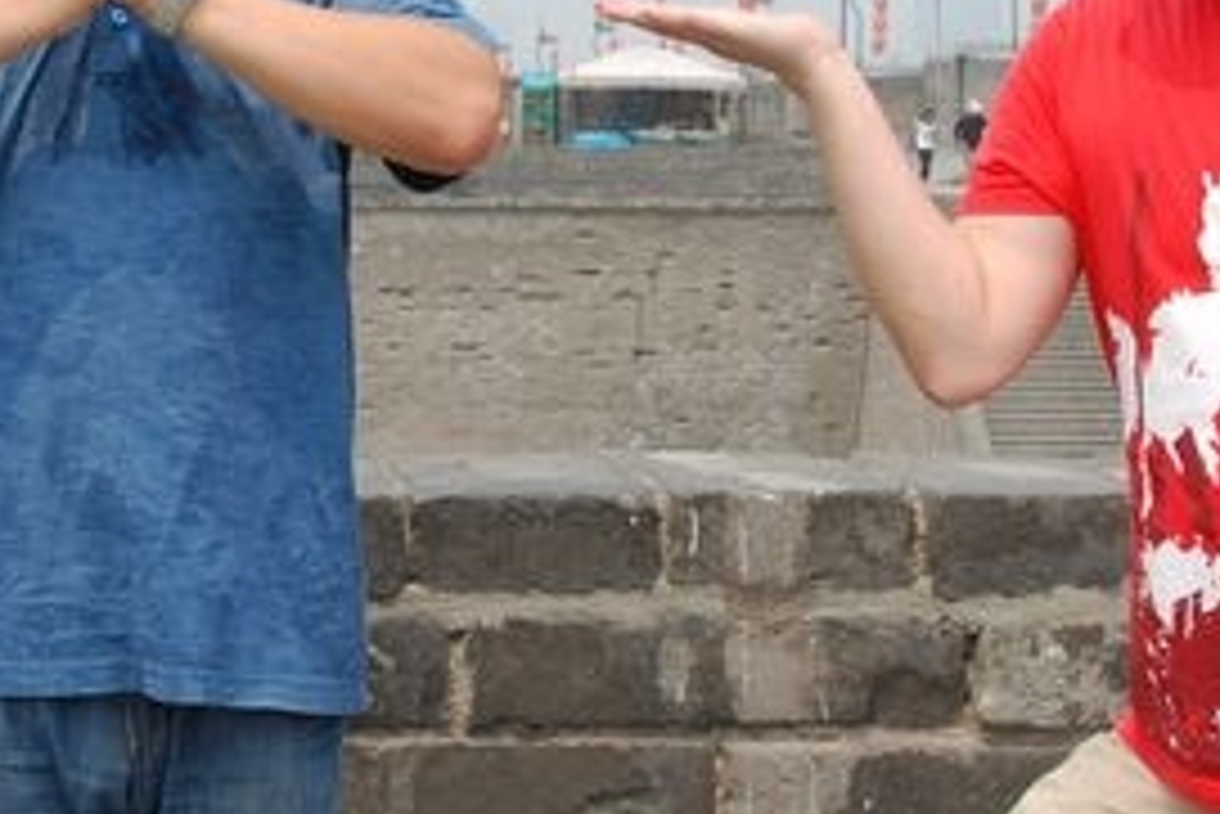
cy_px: 447
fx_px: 3458
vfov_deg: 13.4
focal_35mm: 102
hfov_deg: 19.8
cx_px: 234
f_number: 7.1
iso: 100
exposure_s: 1/200
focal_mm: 18
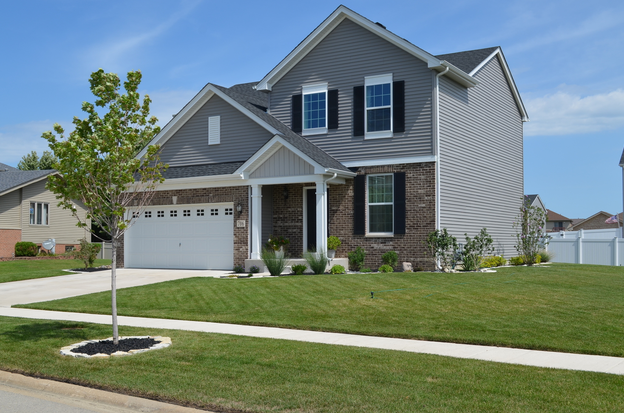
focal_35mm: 40
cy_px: 228
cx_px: 316
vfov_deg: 33.2
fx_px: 692
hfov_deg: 48.5
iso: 100
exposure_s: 1/320
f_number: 9
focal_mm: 24
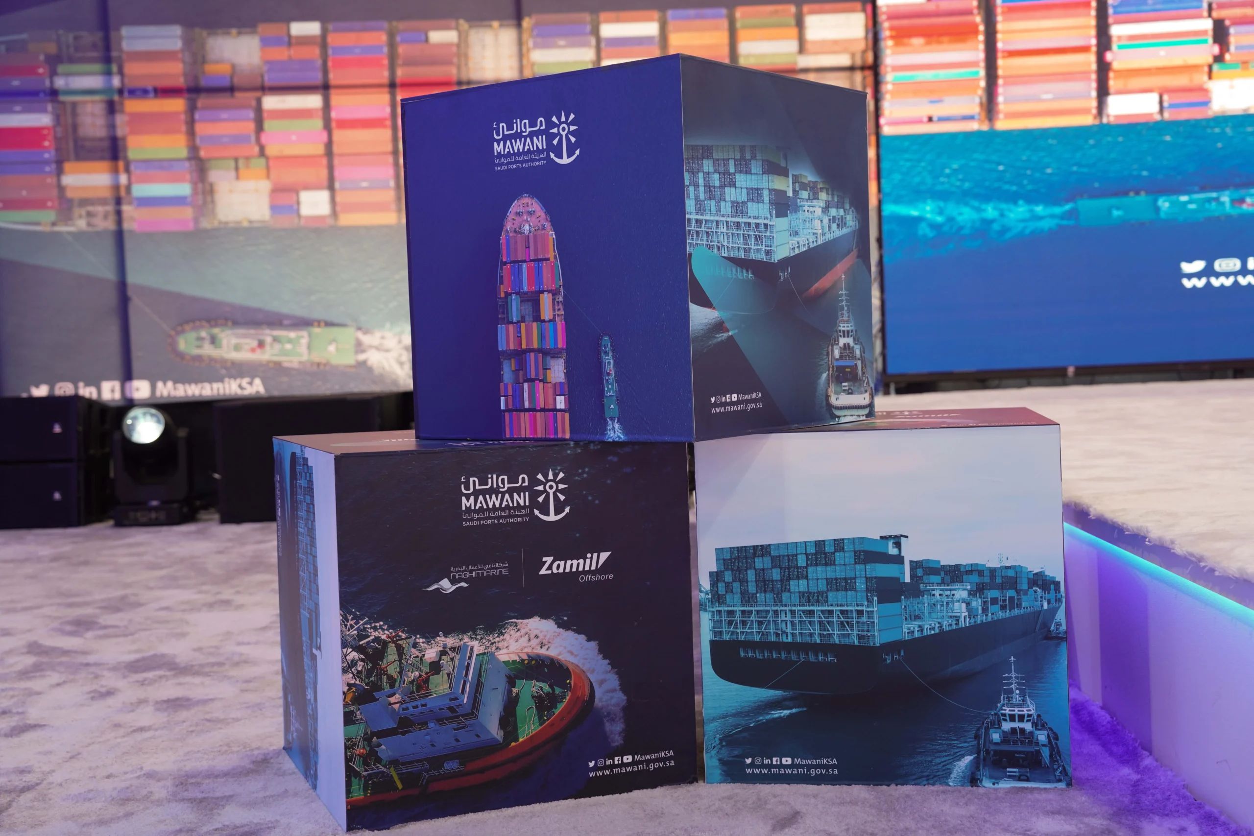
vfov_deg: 29.2
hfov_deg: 42.7
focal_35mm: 46
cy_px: 418
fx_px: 1602
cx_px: 627
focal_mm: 46
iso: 1000
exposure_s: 1/160
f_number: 4
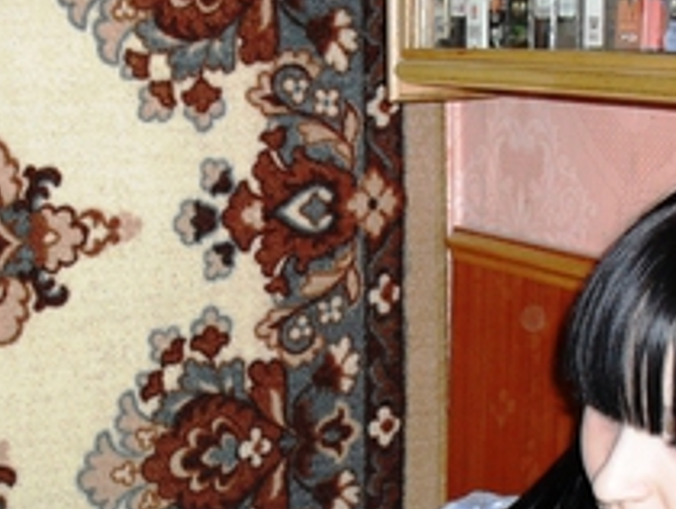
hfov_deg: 26.0
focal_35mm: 75
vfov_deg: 19.3
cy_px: 474
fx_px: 1466
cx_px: 315
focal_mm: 6.3
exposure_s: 1/45
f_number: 3.2
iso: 200
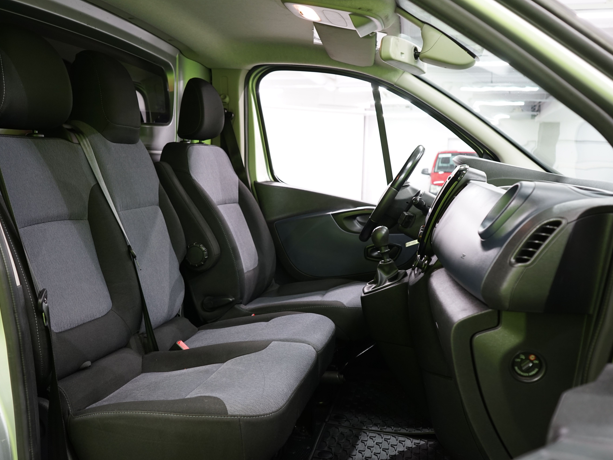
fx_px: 584
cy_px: 233
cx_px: 264
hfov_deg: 55.2
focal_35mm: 33
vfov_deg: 42.9
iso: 640
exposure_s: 1/13
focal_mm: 30
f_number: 5
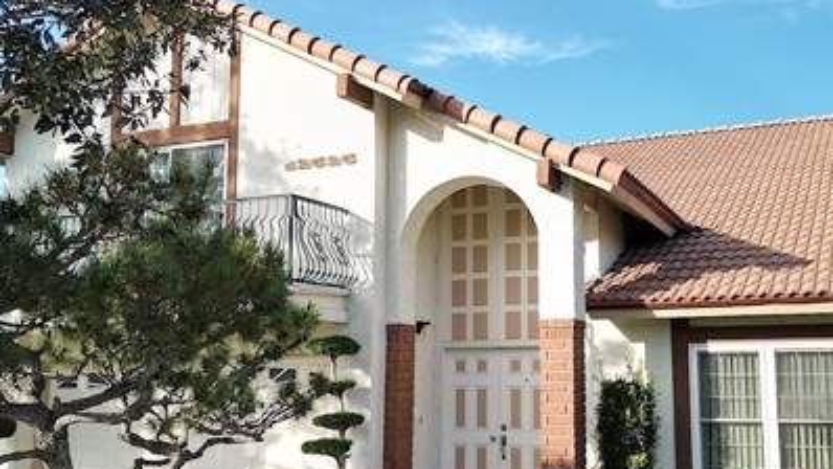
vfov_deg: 28.3
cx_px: 502
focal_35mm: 42
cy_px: 264
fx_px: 928
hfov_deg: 48.0
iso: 100
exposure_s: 1/180
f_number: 1.7
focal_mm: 6.72
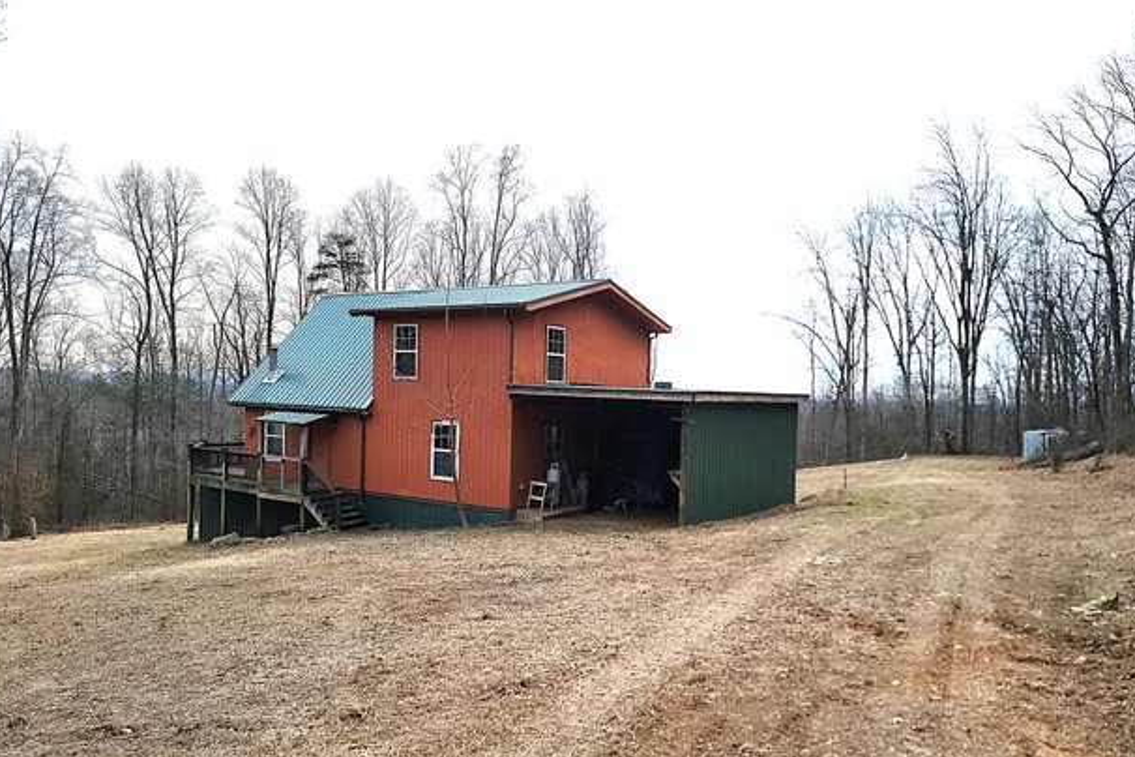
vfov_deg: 49.5
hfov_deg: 69.4
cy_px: 408
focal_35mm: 26
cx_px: 568
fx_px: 820
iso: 32
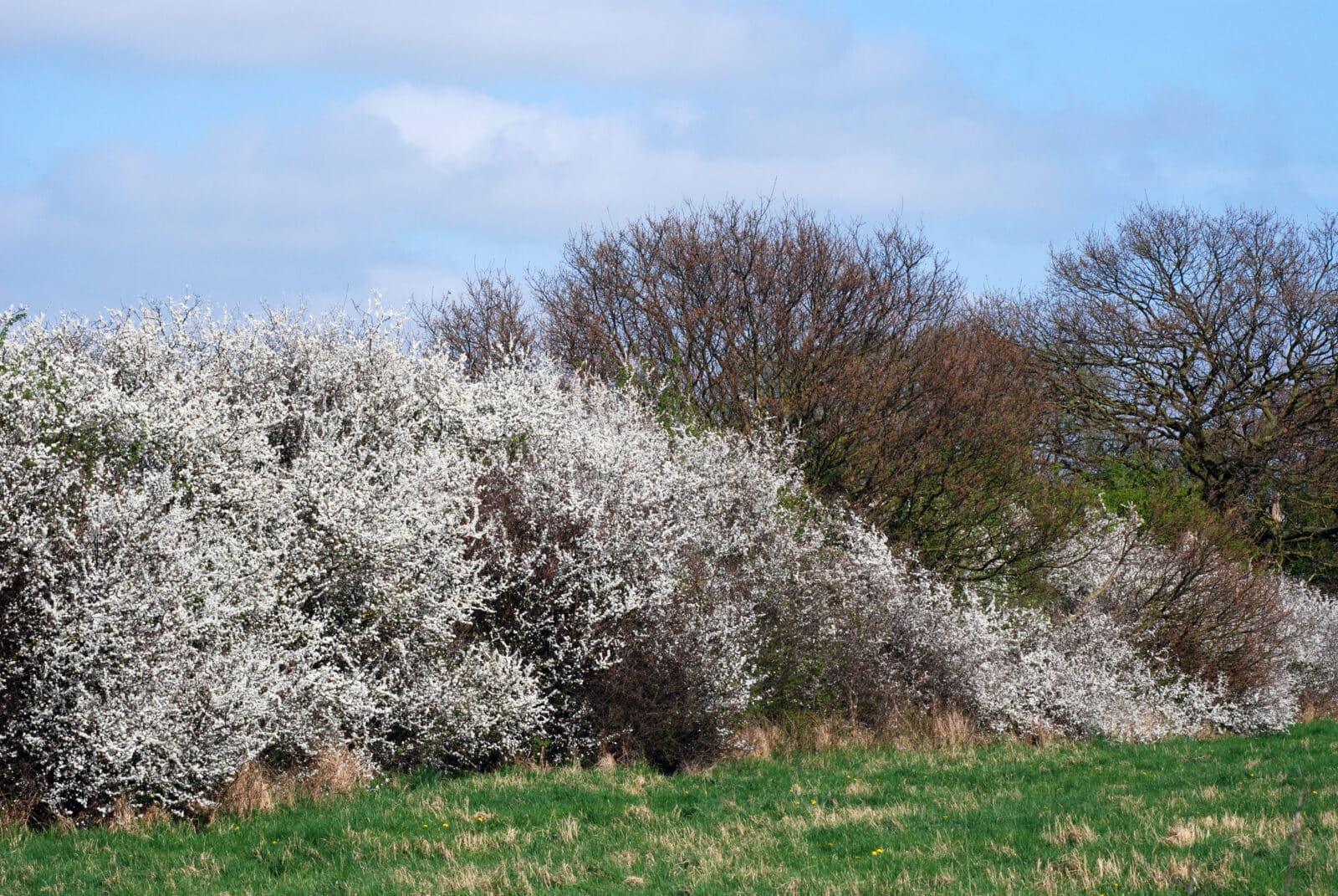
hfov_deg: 17.0
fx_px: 4465
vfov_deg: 11.5
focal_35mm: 120
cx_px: 669
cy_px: 448
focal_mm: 80
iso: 200
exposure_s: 1/250
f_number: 13
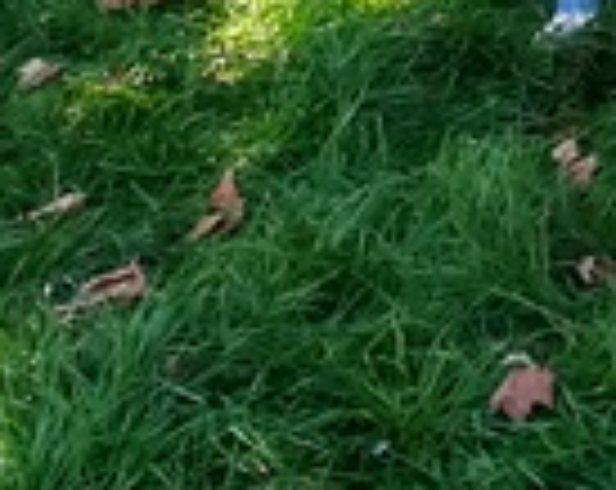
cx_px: 958
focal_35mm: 190
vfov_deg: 6.9
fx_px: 3457
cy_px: -1191
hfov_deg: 9.8
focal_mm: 3.83
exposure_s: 1/100
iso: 64
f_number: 2.2
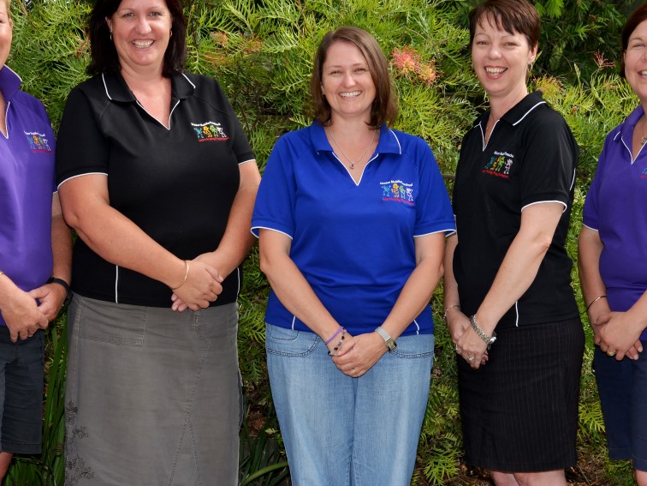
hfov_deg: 18.4
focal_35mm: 107
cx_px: 288
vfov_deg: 13.8
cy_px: 292
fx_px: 2000
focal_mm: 52
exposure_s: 1/250
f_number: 8
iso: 400
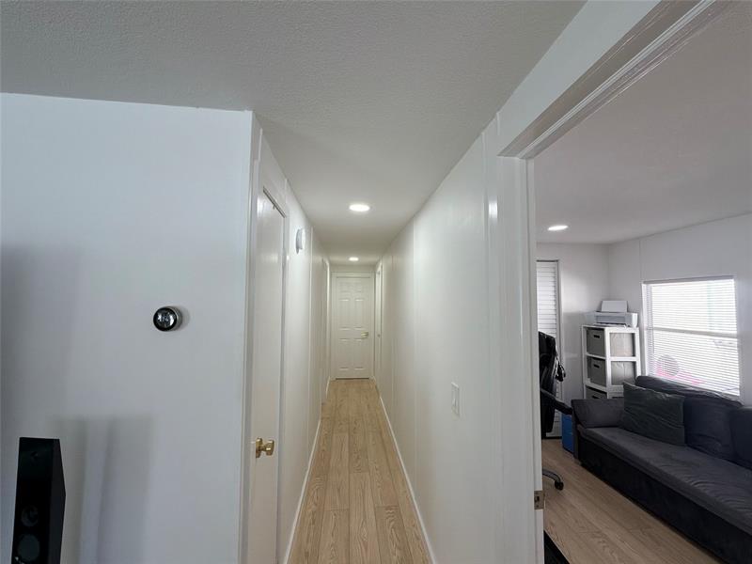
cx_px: 376
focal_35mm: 14
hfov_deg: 102.1
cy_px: 282
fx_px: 304
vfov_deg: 85.7
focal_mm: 2.22
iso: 100
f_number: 2.2
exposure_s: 1/121
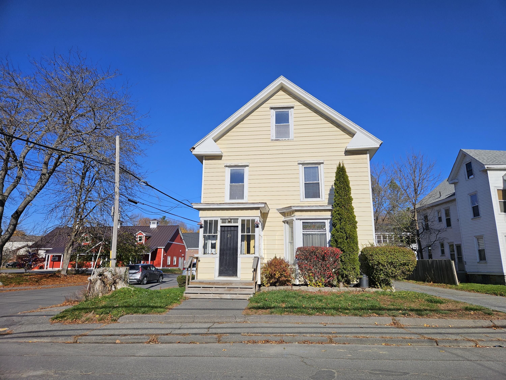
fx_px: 336
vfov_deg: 58.9
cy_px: 190
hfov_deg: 73.9
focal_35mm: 23
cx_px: 253
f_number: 1.8
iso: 25
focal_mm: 5.4
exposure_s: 1/4032
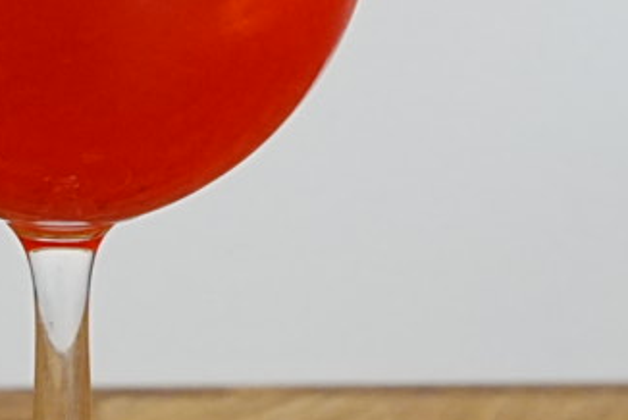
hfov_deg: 6.8
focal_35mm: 304
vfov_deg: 4.5
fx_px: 5303
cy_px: 144
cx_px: 64
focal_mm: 40.9
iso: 1250
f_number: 6.3
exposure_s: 1/100
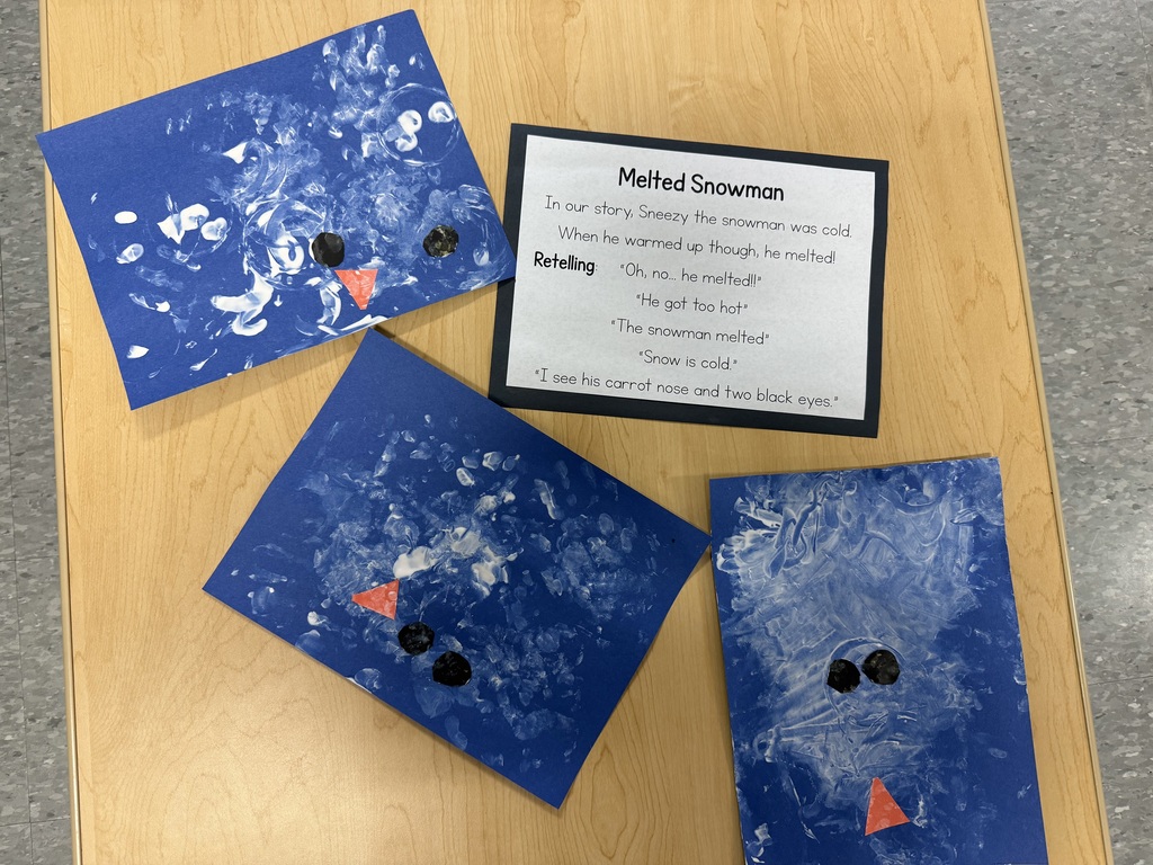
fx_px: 799
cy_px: 432
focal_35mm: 24
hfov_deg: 71.6
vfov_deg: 56.8
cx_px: 576
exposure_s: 1/60
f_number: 1.78
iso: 200
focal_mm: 6.76
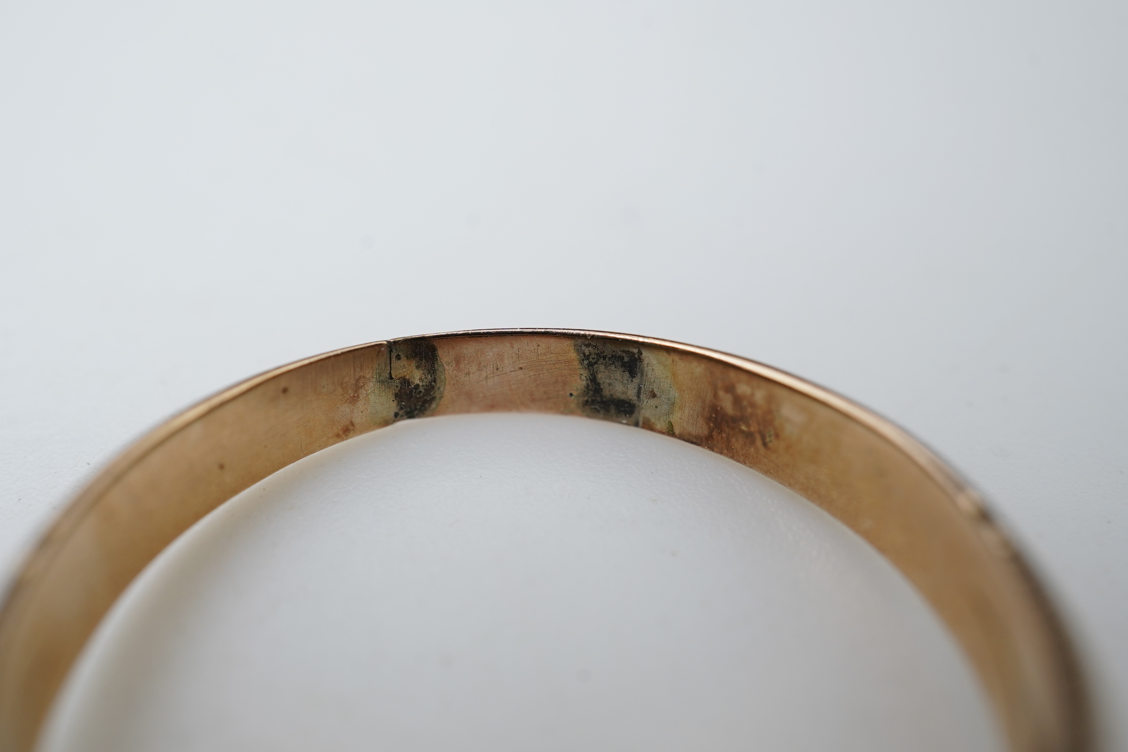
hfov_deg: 43.6
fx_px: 1410
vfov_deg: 29.9
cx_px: 564
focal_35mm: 45
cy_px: 376
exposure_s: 1/100
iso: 400
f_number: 16
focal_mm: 30
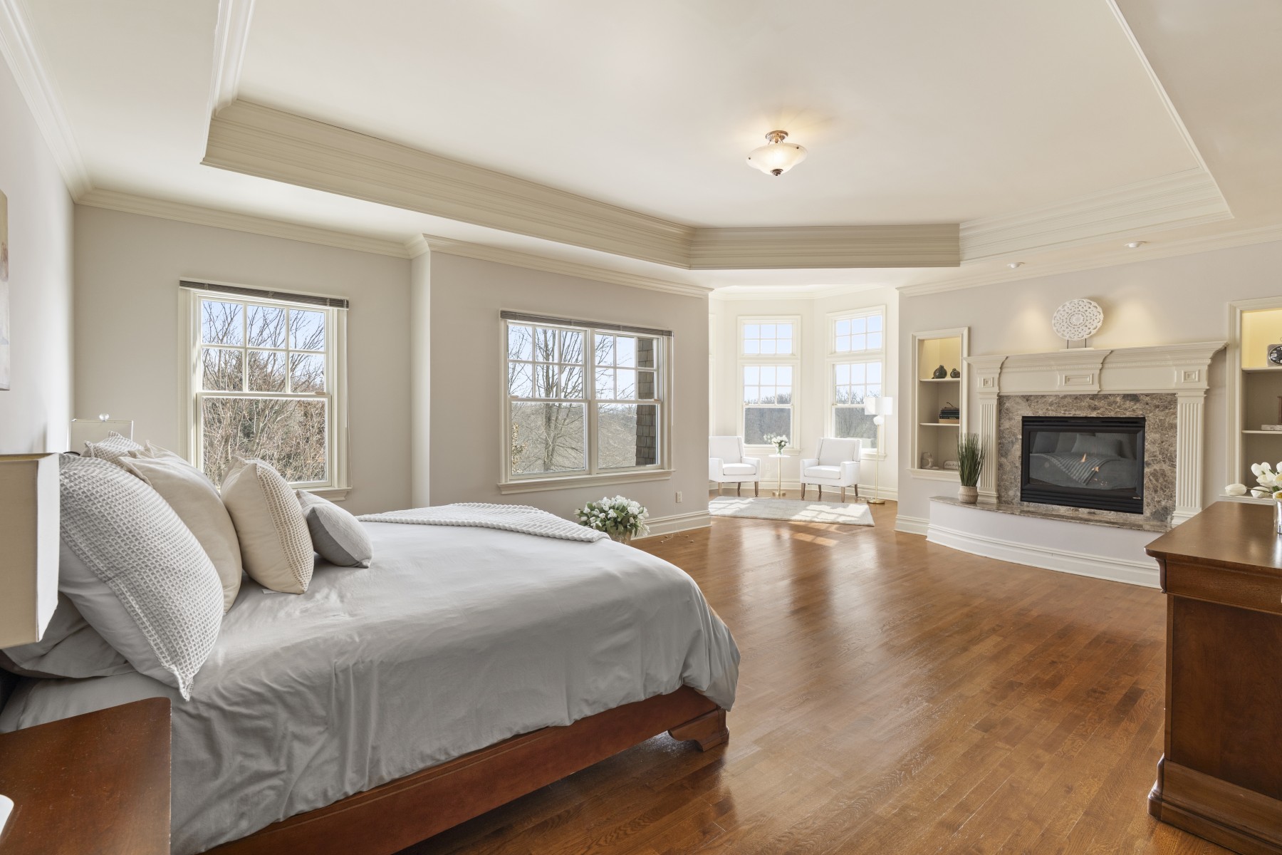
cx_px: 641
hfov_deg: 96.7
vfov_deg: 73.7
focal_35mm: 16
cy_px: 428
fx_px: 570
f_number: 8
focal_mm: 16
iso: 320
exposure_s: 1/25
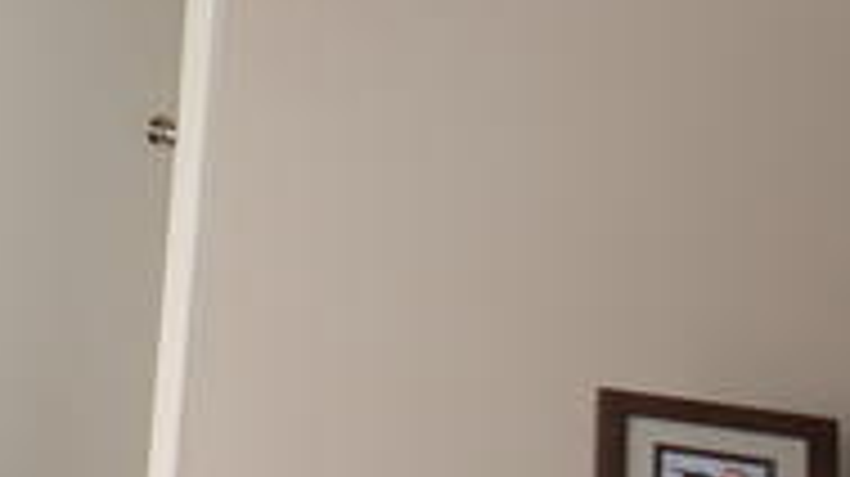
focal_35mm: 80
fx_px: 1802
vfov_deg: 14.7
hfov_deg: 18.3
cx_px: -828
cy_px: -36
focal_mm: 12
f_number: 4.5
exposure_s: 1/60
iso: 200
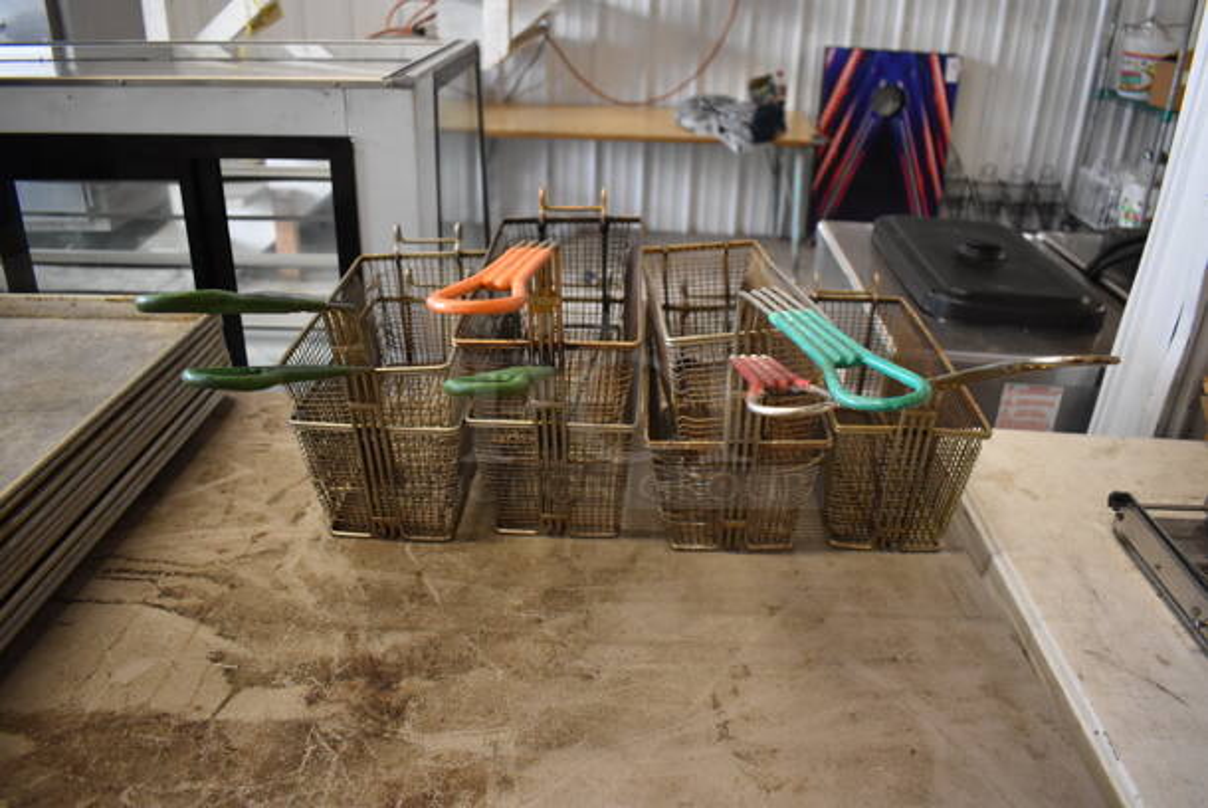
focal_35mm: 27
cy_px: 404
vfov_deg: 48.0
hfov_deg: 67.3
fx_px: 907
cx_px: 604
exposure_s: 1/125
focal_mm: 18
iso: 1600
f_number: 3.5
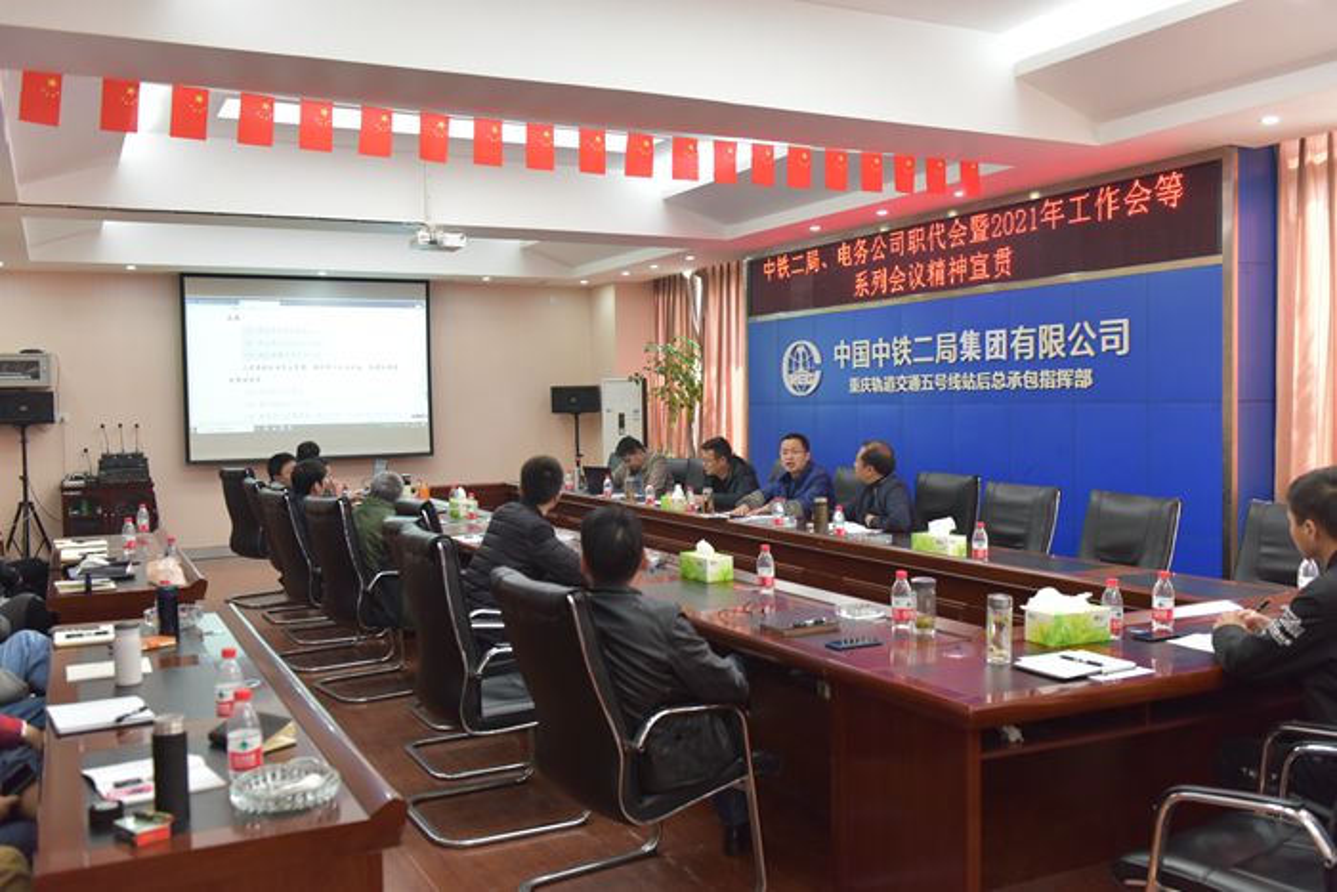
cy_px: 446
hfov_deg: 58.7
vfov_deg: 41.1
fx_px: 1189
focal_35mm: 32
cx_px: 668
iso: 1600
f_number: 4.5
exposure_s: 1/80
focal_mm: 32
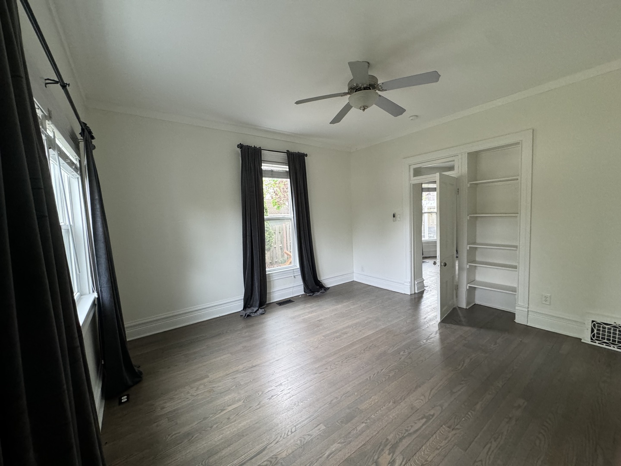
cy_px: 233
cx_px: 310
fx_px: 251
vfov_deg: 85.7
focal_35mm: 14
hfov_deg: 102.1
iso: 320
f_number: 2.2
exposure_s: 1/83
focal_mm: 2.22
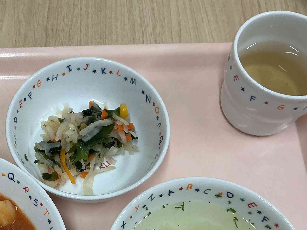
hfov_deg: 33.0
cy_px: 224
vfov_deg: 24.6
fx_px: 506
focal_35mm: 57
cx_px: 69
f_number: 1.8
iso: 40
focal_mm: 3
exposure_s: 1/120
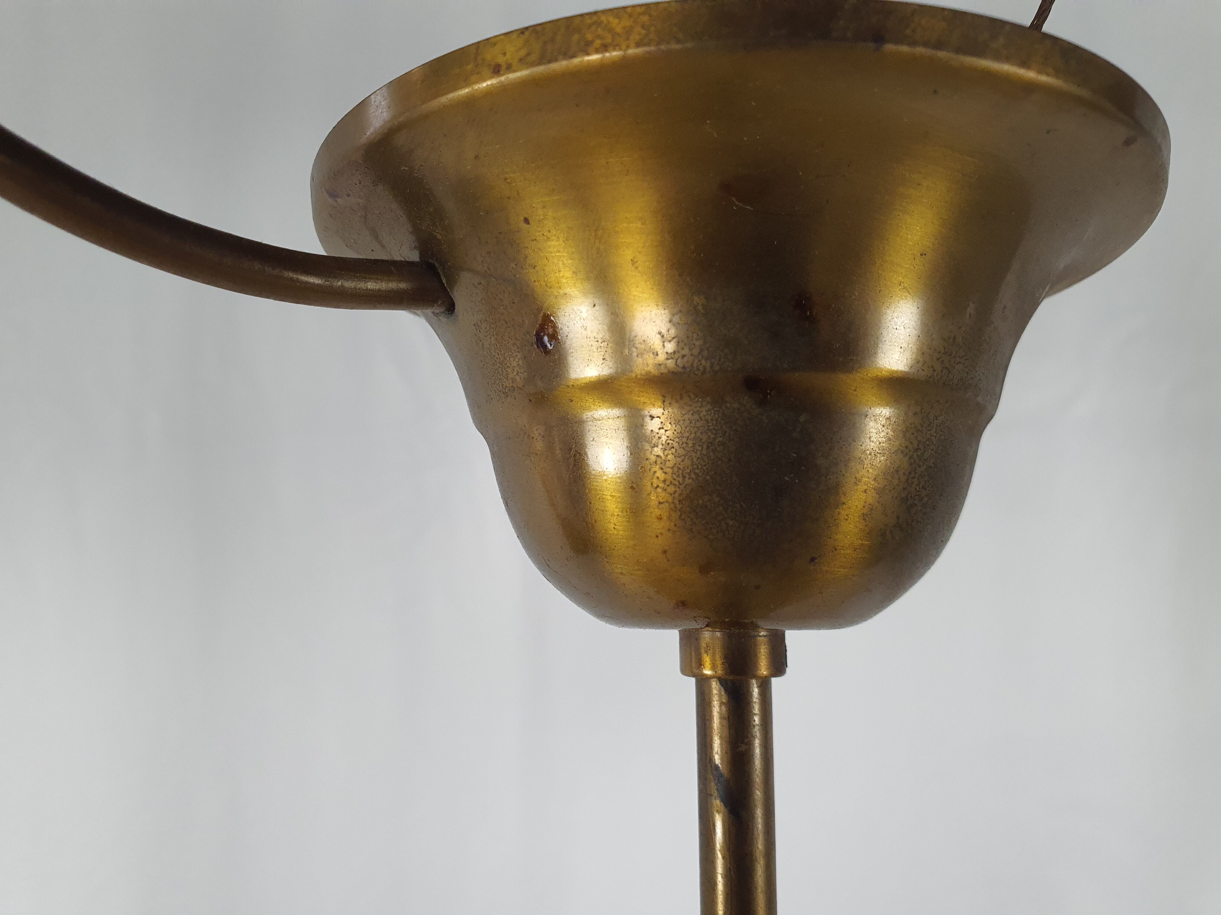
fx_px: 917
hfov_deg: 67.3
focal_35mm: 26
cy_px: 458
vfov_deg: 53.1
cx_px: 610
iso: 320
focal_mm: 4.3
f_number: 2.4
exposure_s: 1/100
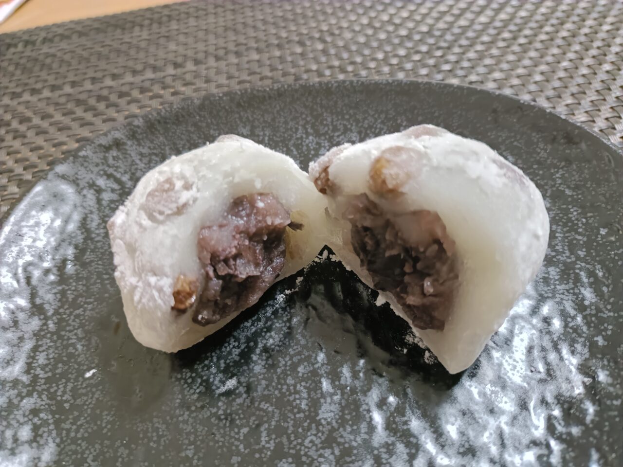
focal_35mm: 25
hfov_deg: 69.4
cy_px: 234
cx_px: 312
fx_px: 450
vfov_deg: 54.9
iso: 3200
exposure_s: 1/20
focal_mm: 4.7
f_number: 1.7
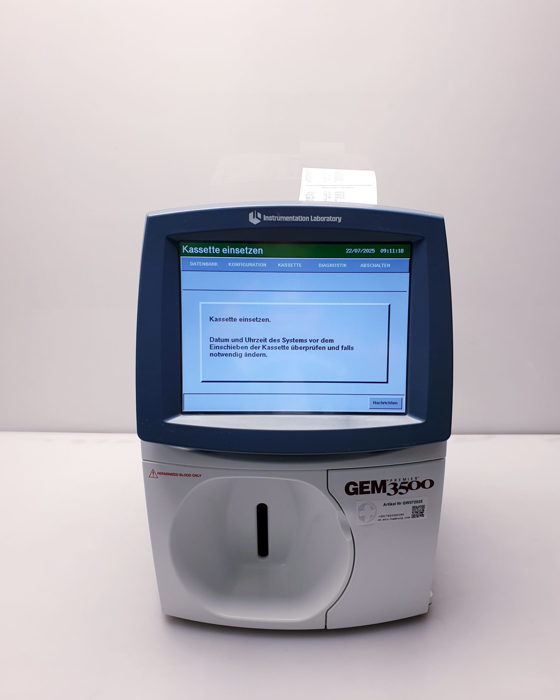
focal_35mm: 30
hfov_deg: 48.5
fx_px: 622
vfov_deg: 58.8
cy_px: 349
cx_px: 291
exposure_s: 1/100
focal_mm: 4.3
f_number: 2.4
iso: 50
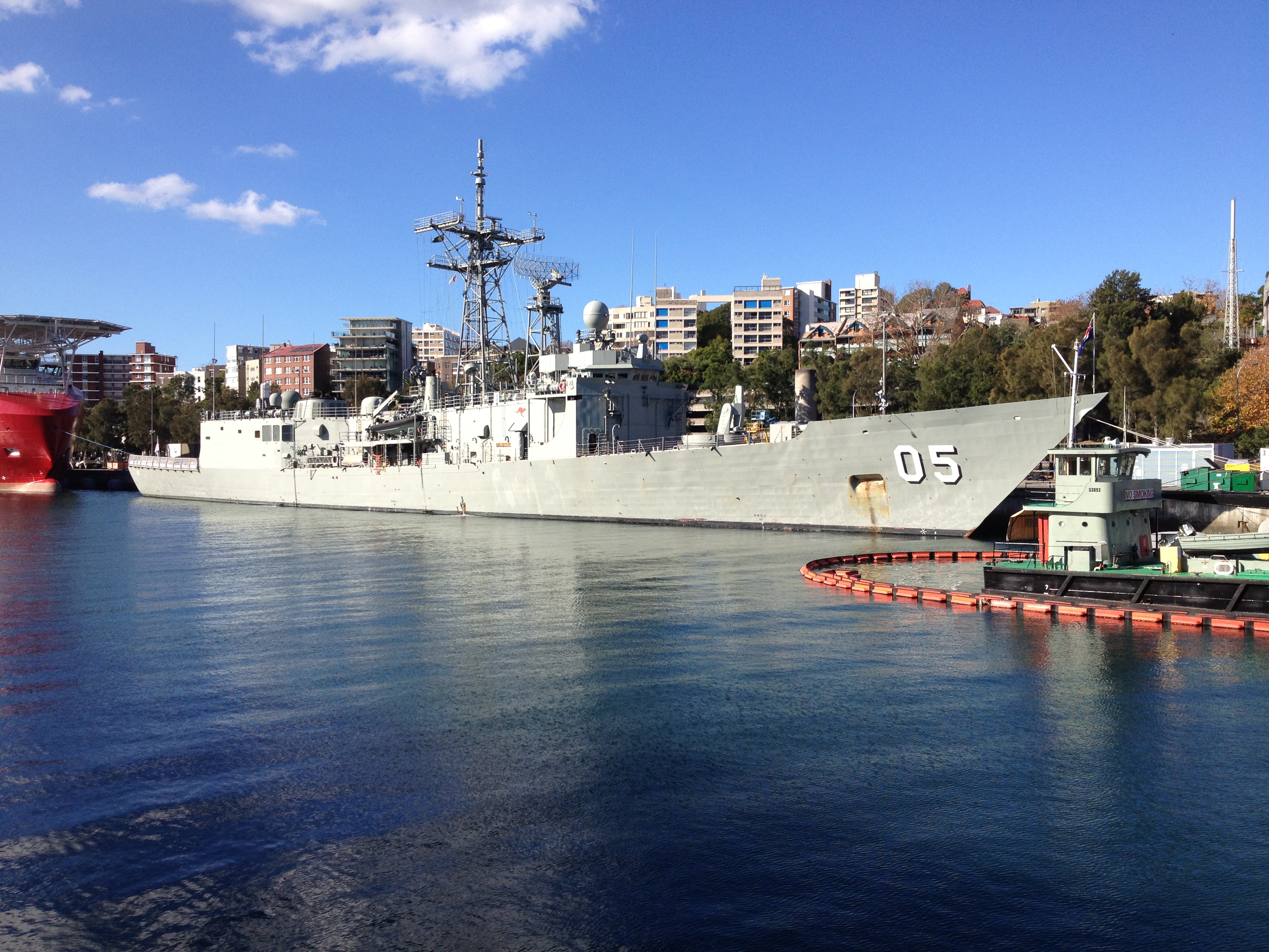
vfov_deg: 40.7
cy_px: 476
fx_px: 1283
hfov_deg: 52.6
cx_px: 634
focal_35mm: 35
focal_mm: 4.28
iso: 50
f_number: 2.4
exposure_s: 1/1284
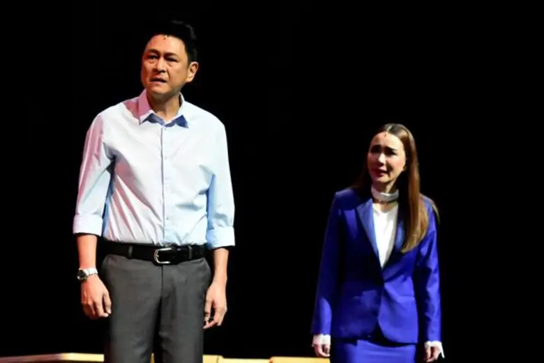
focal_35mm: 218
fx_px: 3288
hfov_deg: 9.5
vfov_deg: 6.3
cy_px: 182
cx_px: 272
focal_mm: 145
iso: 12800
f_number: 3.2
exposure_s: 1/320
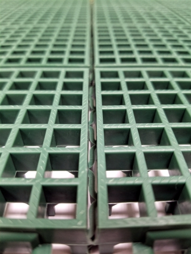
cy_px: 127
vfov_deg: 67.3
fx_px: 191
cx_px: 96
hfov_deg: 53.1
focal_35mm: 26
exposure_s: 1/17
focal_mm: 4.25
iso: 200
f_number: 1.7
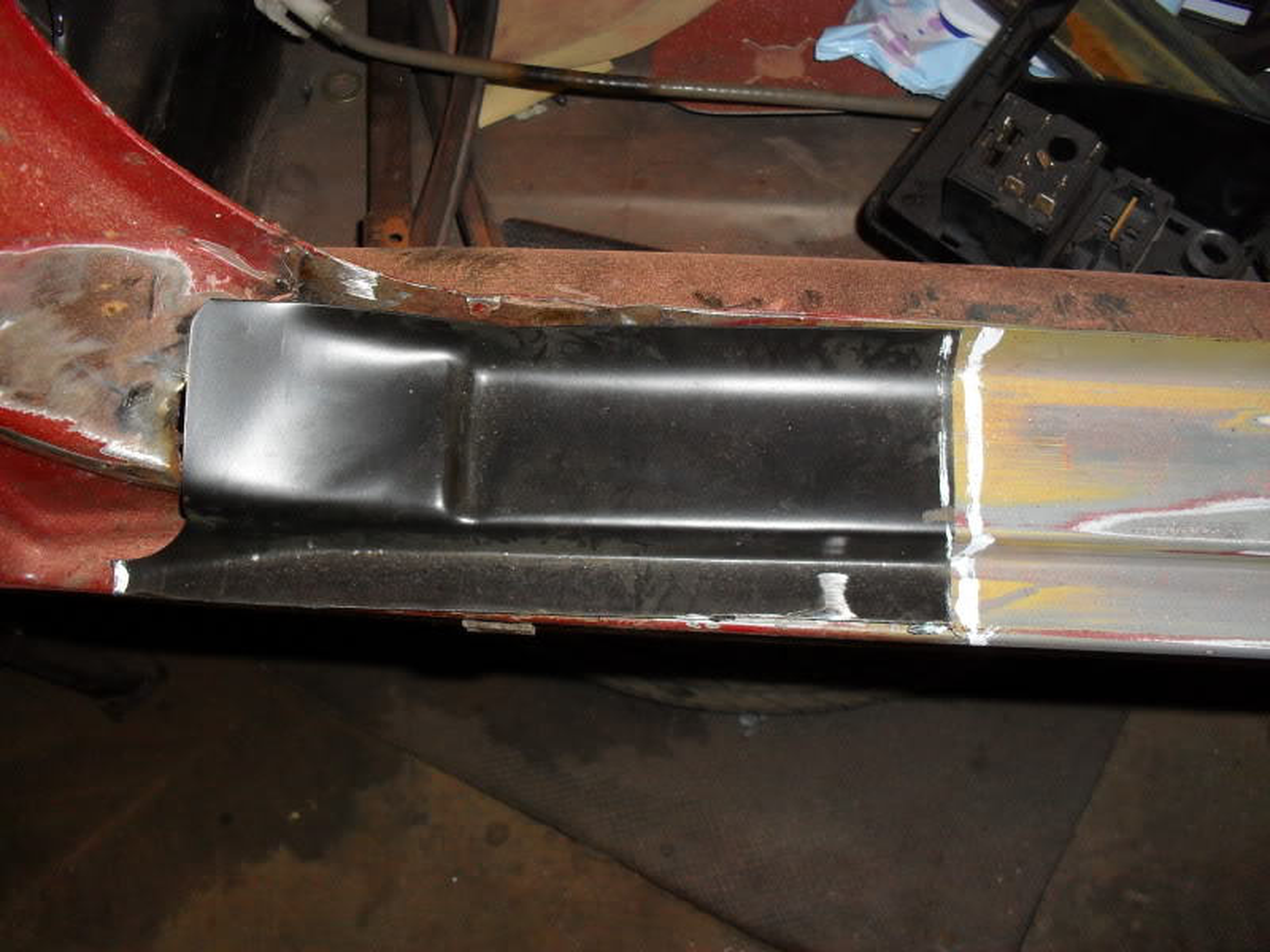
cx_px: 635
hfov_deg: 52.6
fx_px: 1284
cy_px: 476
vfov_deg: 40.7
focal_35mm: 35
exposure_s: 1/45
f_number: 3.2
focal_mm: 6.3
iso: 200
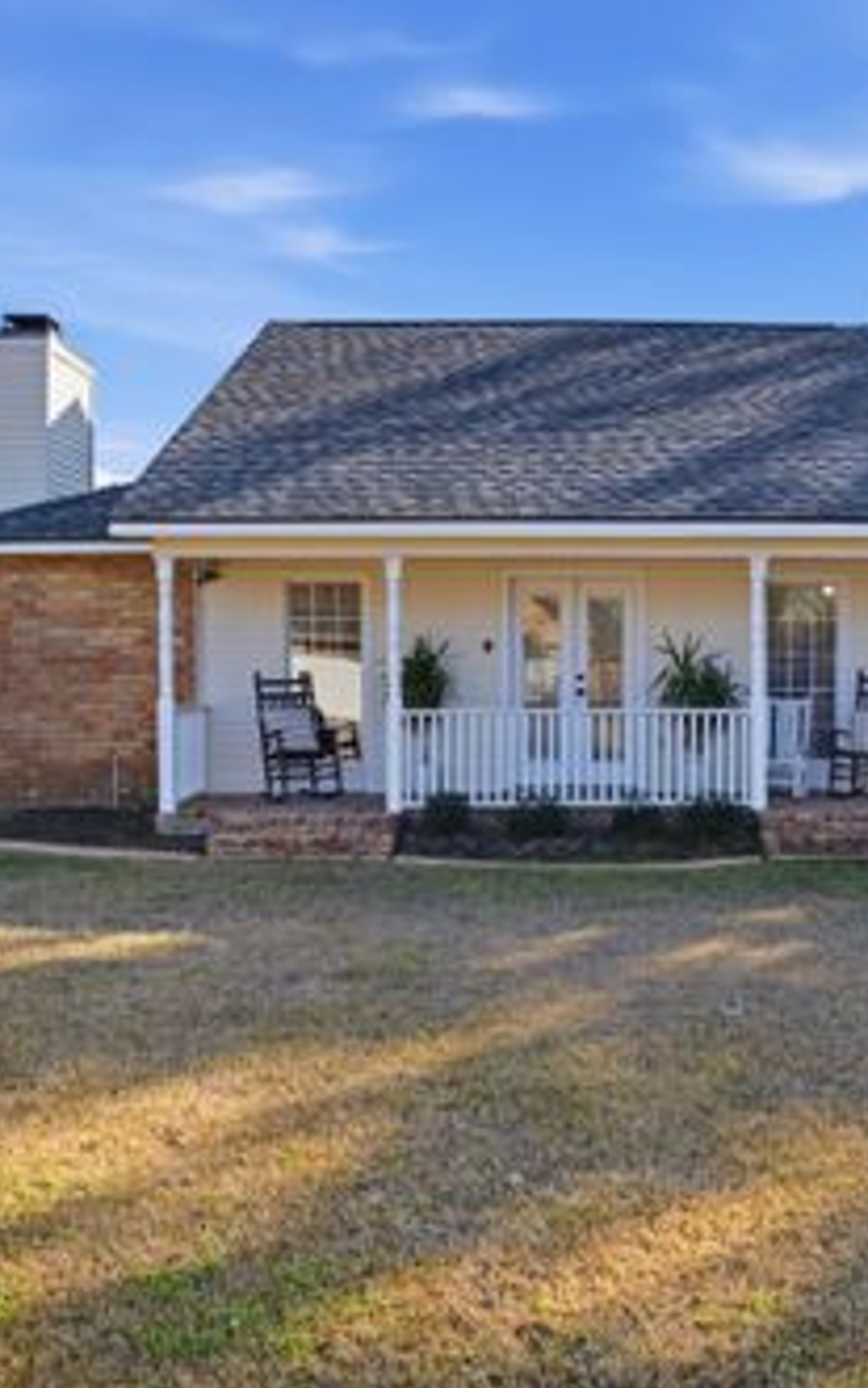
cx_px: 591
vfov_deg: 52.7
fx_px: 1400
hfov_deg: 34.1
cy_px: 688
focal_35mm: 37
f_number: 9
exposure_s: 1/1250
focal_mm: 16
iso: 250
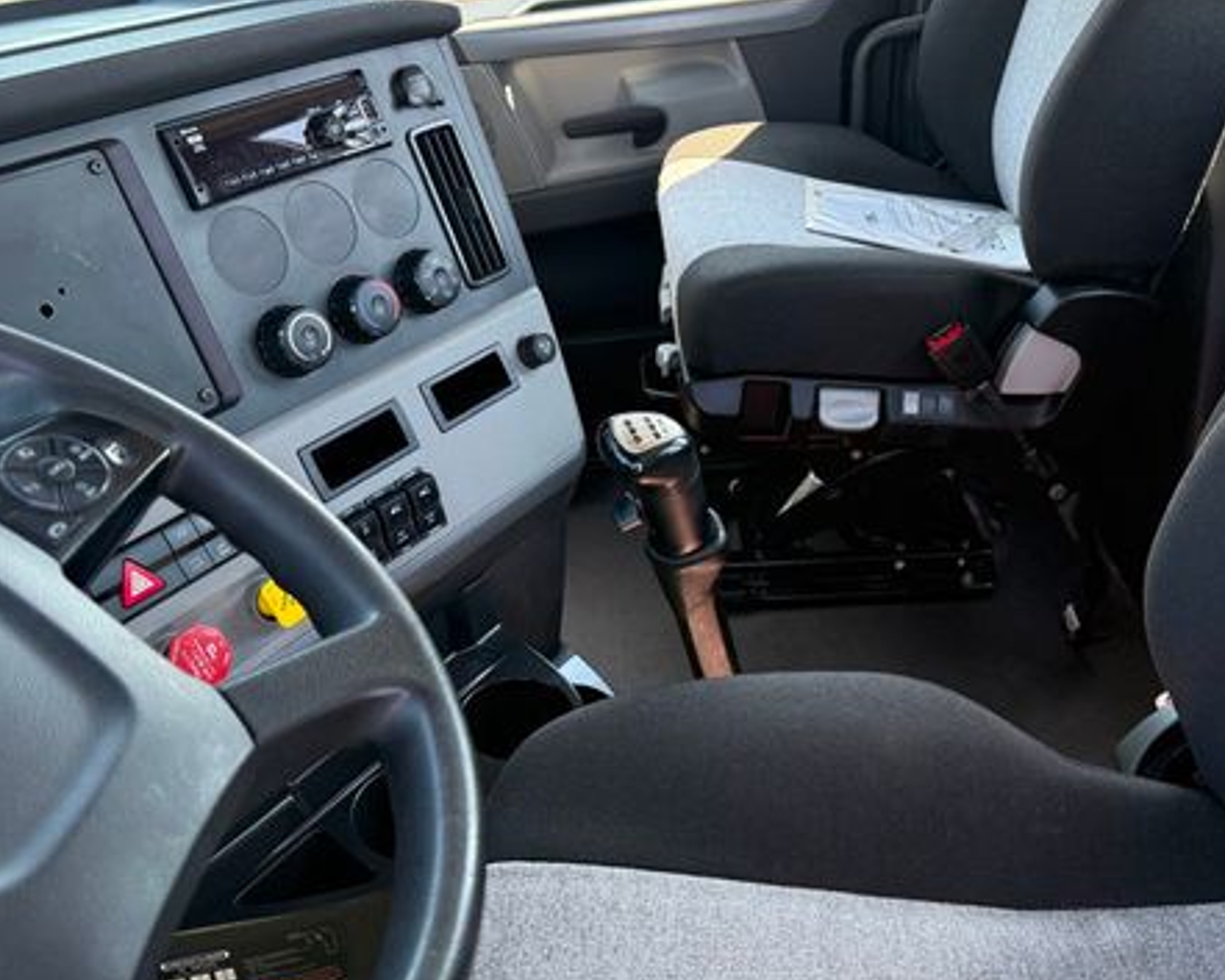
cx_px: 747
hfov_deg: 52.4
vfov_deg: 43.3
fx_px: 1233
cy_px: 433
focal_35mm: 34
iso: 200
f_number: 1.78
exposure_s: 1/233
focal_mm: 6.76
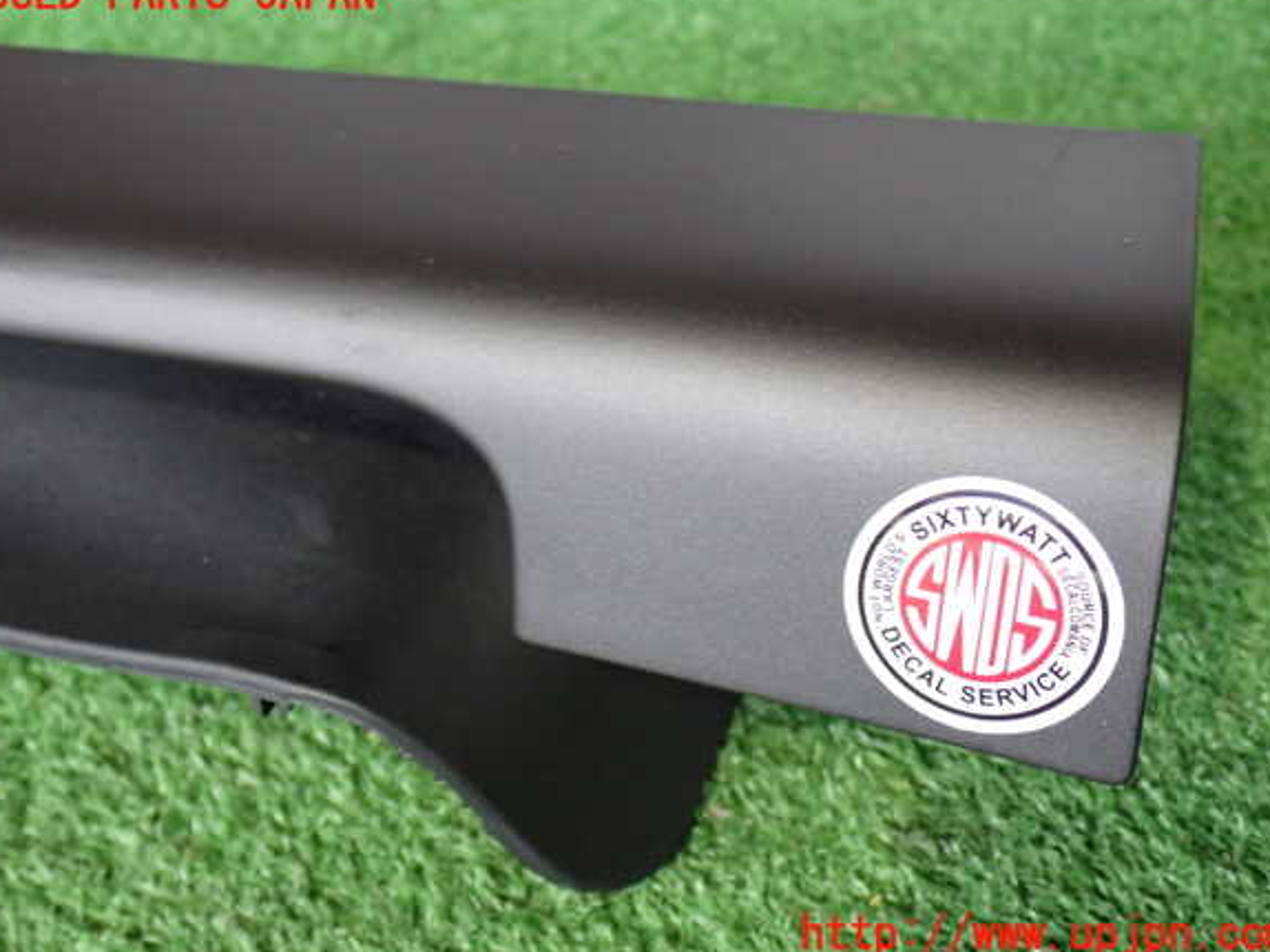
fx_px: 1687
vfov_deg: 31.5
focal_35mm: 46
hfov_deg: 41.3
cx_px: 637
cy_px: 465
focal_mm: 7.84
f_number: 2.9
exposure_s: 1/40
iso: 640
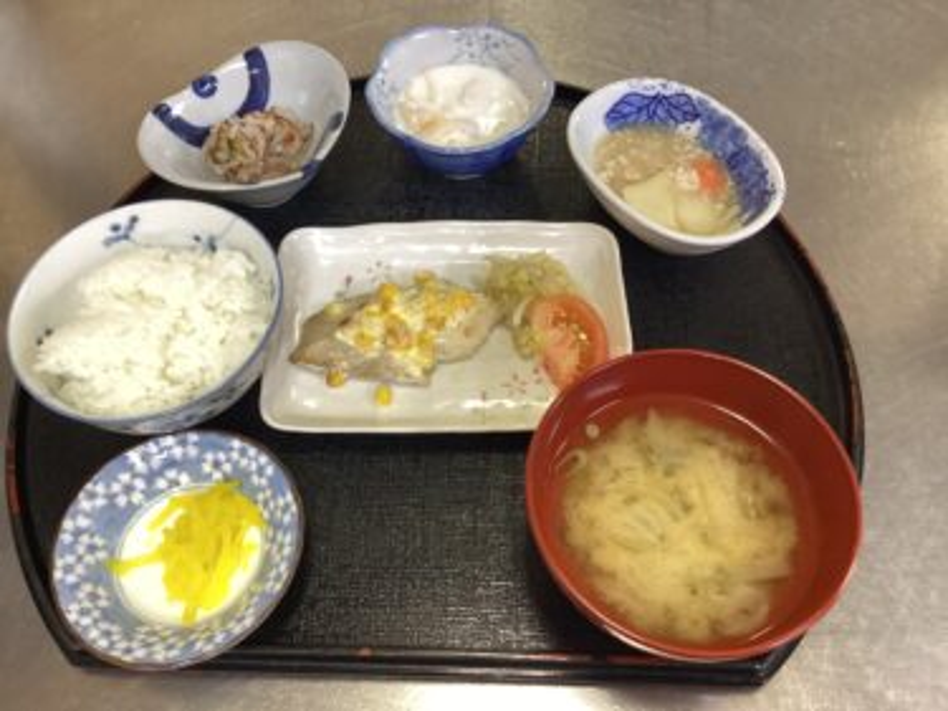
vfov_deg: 45.4
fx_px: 849
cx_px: 474
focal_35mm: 31
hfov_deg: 58.4
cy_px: 356
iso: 320
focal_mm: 3.3
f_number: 2.4
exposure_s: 1/40
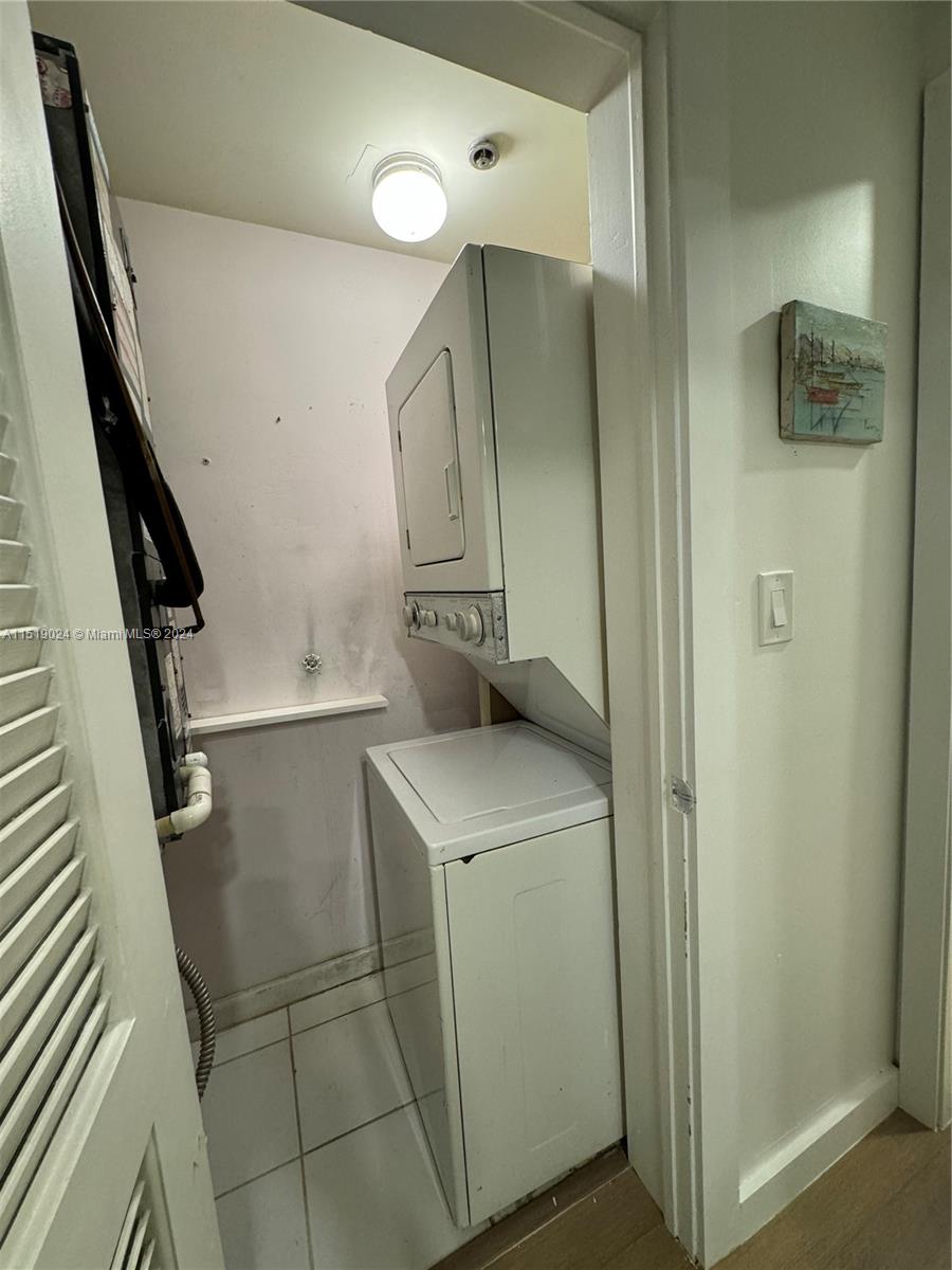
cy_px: 635
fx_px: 513
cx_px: 476
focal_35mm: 14
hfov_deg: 85.7
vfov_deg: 102.1
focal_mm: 2.22
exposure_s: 1/60
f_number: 2.2
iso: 250
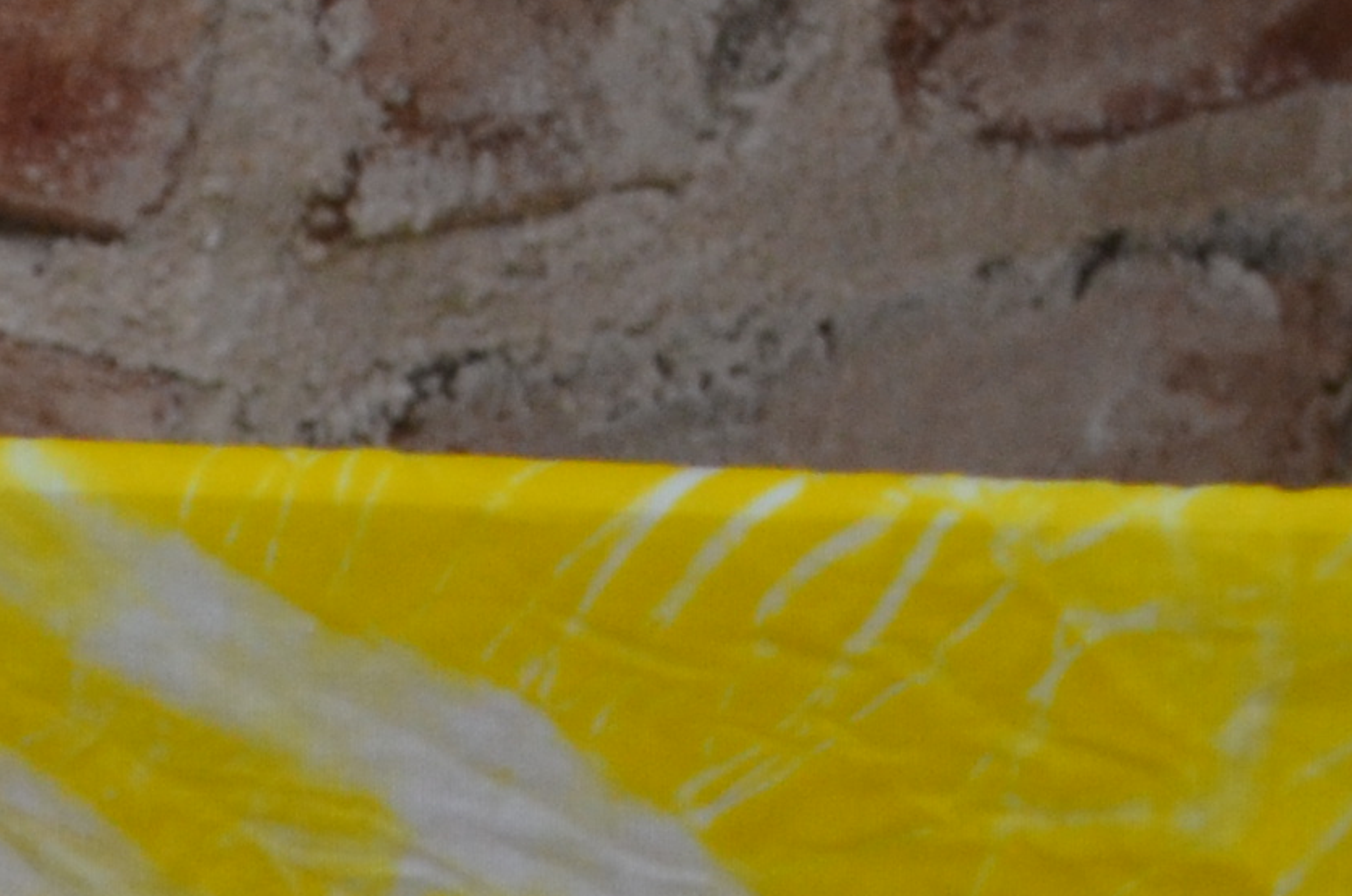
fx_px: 12595
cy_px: 1865
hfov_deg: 6.1
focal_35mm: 336
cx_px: -404
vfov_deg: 4.0
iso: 560
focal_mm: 38
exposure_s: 1/60
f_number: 5
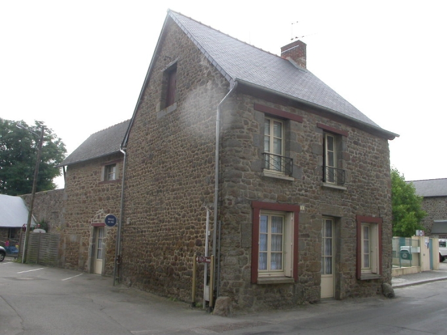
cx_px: 224
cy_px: 168
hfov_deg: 38.9
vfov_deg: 29.7
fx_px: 633
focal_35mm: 49
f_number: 6.5
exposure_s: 1/170
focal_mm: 10.2
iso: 100
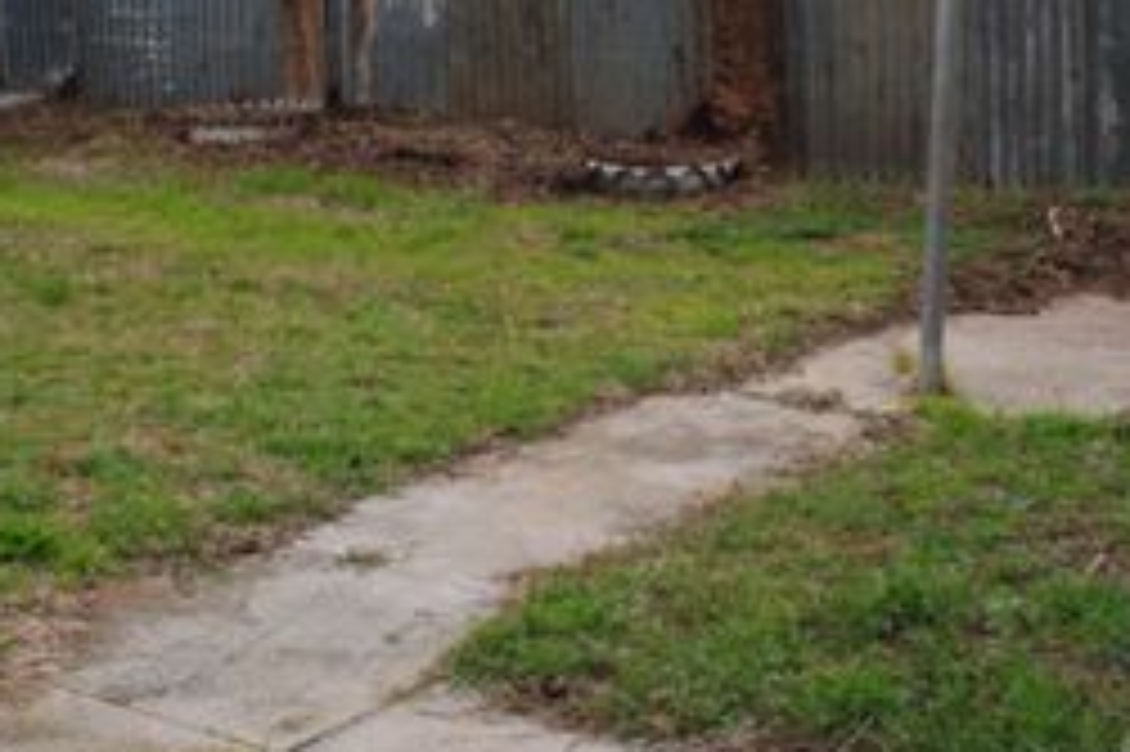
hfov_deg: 27.6
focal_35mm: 73
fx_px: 2290
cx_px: 428
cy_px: 119
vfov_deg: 18.4
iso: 100
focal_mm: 26
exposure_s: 1/125
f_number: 5.6
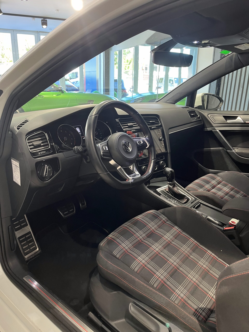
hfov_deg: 53.1
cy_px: 166
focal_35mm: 26
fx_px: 249
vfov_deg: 67.3
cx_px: 124
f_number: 1.6
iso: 200
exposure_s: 1/50
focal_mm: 5.1
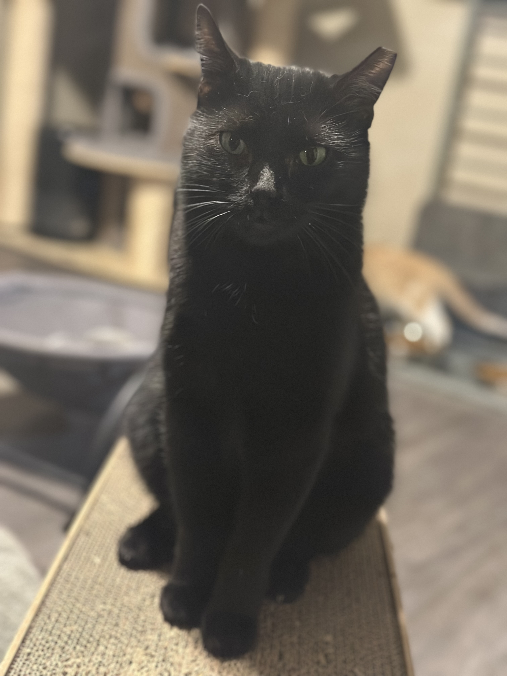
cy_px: 338
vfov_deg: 39.7
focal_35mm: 48
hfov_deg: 30.3
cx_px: 254
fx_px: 937
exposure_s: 1/30
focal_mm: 6.86
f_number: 1.78
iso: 800
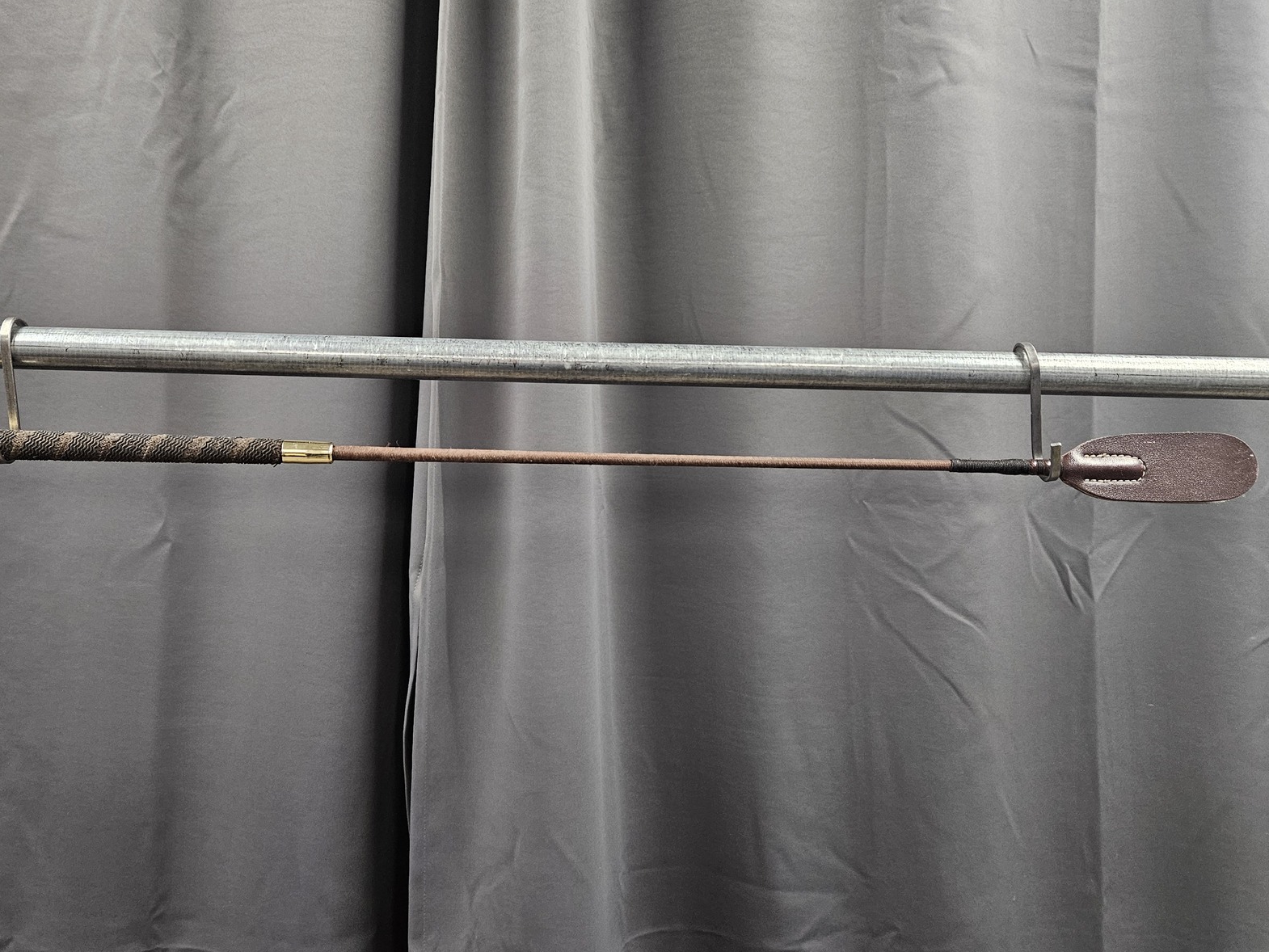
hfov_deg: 59.8
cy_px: 438
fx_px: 1100
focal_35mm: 30
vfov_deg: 46.8
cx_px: 555
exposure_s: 1/100
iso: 250
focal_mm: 5.4
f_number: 1.8
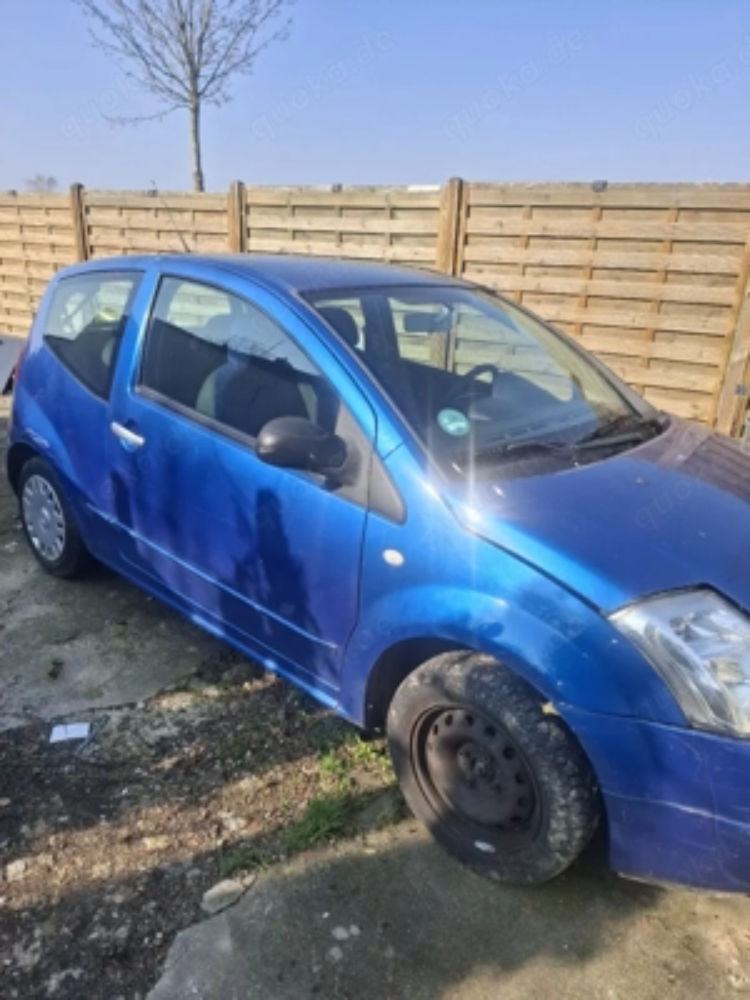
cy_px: 500
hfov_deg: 58.9
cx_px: 375
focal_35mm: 23
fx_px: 664
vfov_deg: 73.9
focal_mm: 5.54
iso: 50
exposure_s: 1/1111
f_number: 1.8
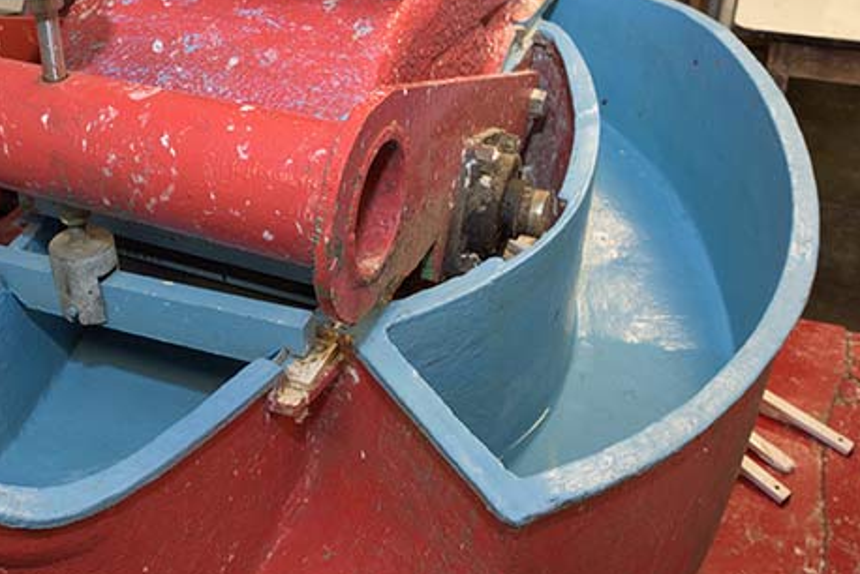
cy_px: 214
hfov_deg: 49.7
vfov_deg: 34.9
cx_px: 283
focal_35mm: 38
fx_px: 908
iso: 1250
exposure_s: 1/60
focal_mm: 24
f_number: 8
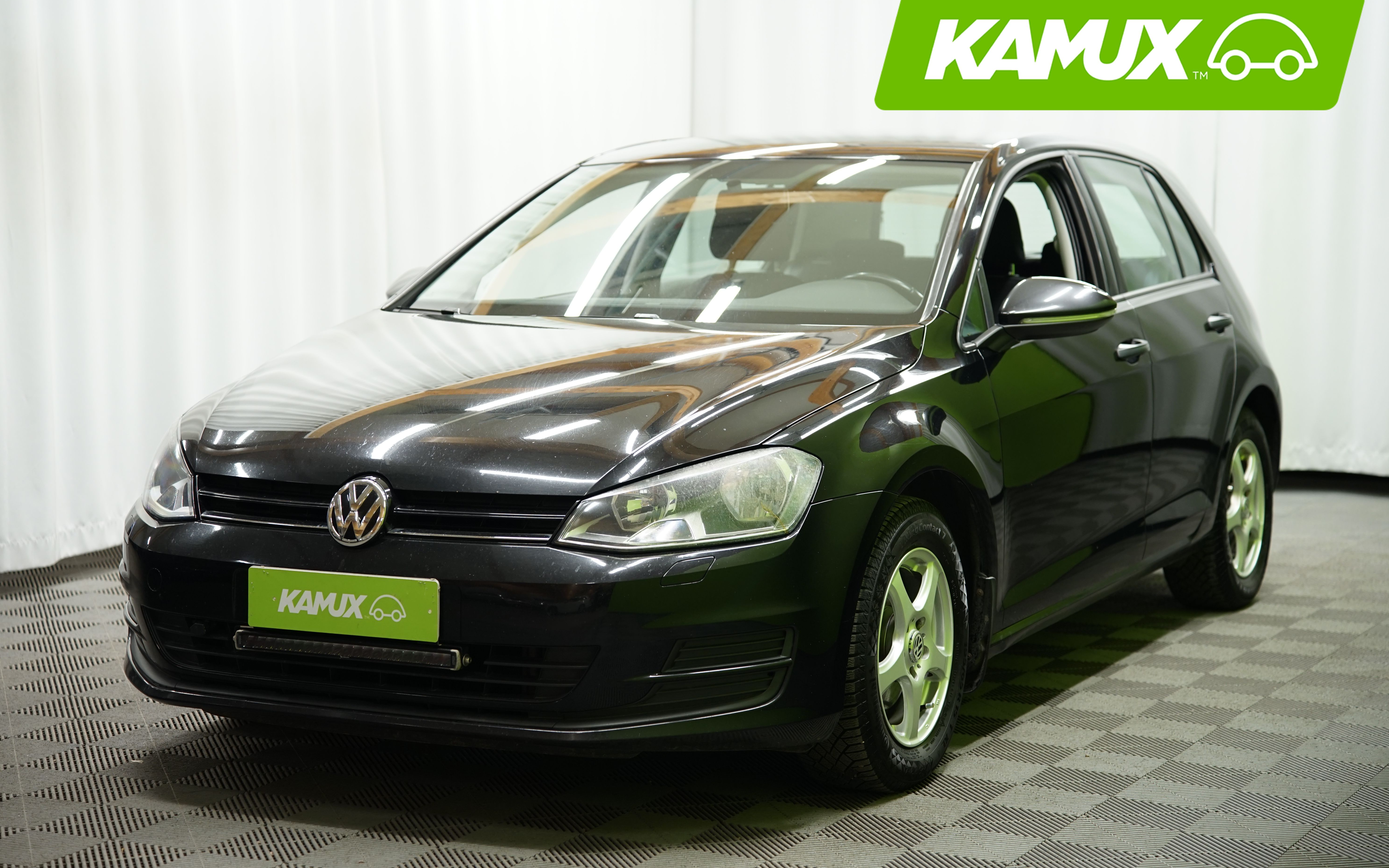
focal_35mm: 67
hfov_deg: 30.6
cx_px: 698
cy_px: 413
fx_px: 2536
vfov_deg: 19.4
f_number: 3.2
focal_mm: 65
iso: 500
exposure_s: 1/30
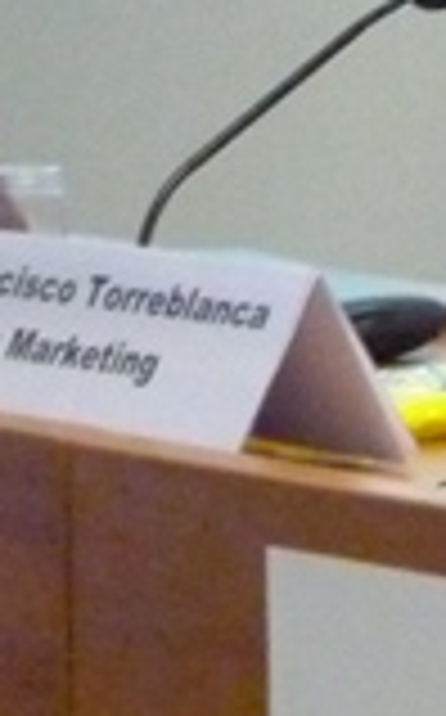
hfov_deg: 3.3
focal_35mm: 396
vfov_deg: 5.3
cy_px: -324
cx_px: 991
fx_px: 7722
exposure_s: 1/30
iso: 800
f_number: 3.2
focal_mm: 10.5
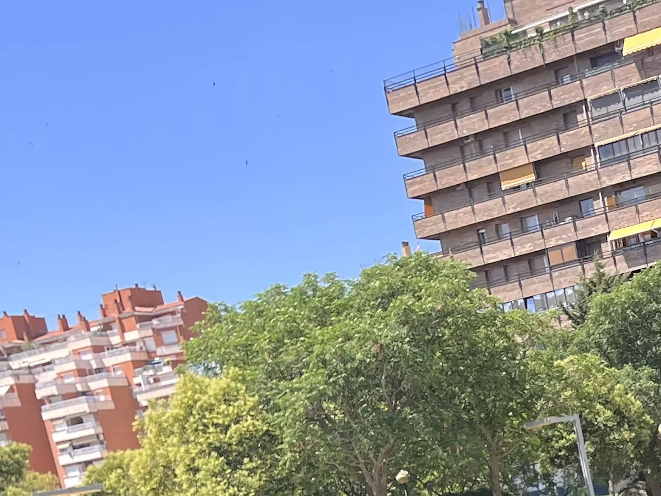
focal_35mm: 87
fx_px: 1661
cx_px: 798
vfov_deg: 15.2
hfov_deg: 20.9
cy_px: 821
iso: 50
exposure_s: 1/1672
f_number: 1.6
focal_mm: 5.1
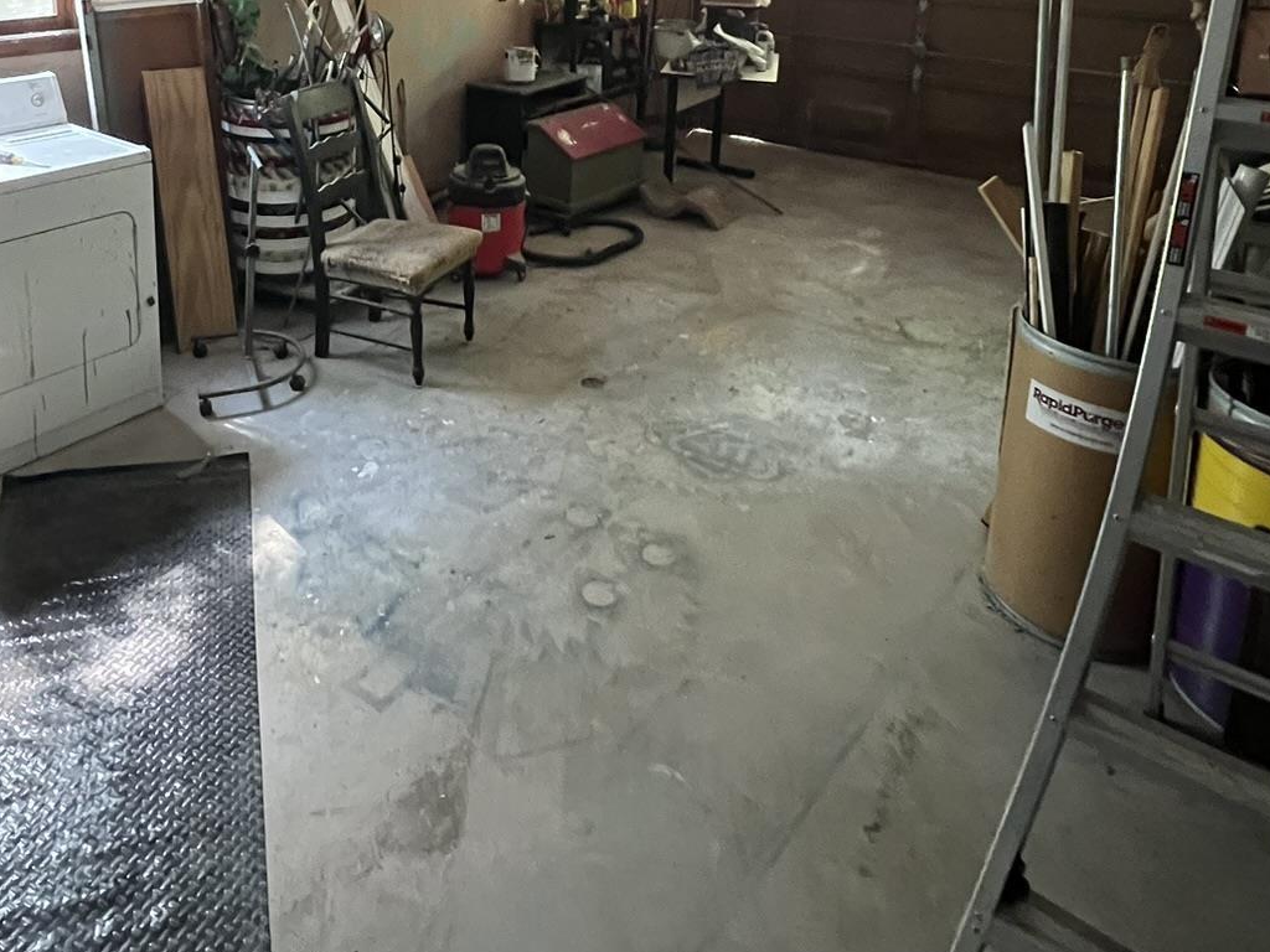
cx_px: 489
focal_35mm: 26
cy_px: 78
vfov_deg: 47.2
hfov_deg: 66.4
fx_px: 954
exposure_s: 1/40
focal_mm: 1.57
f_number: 1.8
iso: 1000
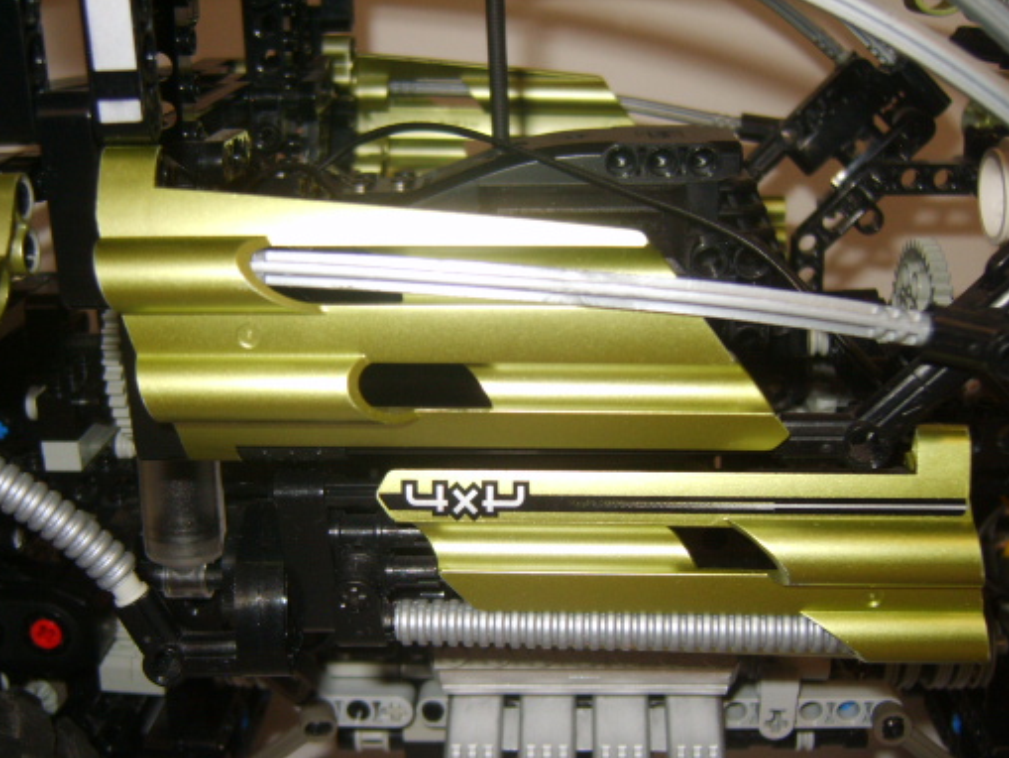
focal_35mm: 44
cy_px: 472
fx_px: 1283
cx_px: 478
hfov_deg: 42.9
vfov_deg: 32.7
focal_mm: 7.4
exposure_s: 1/30
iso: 100
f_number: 2.8
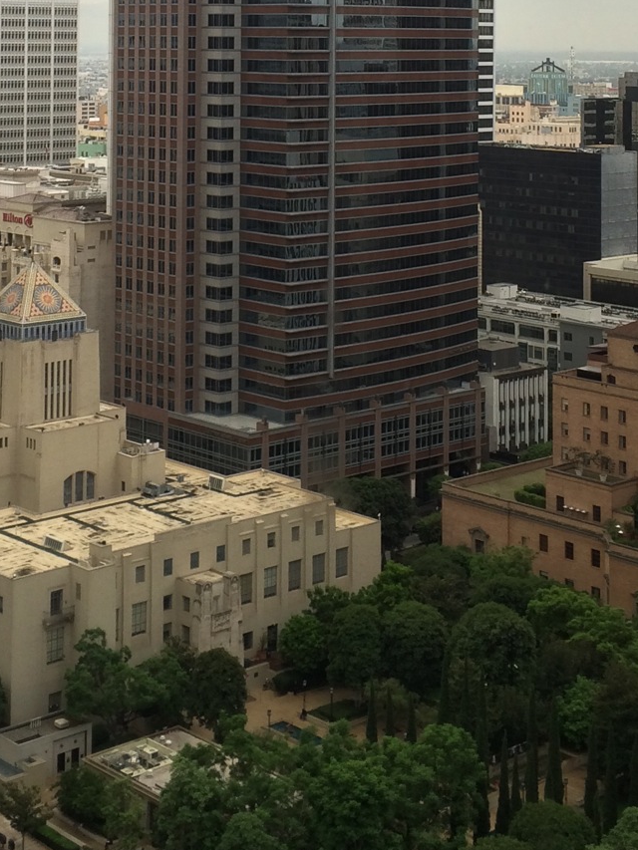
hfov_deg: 20.4
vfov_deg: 25.7
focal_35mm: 72
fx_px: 1769
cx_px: 201
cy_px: 4
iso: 40
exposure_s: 1/120
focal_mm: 4.12
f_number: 2.2
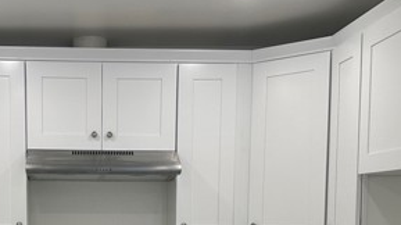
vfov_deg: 19.5
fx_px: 616
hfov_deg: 35.3
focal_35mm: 58
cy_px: 271
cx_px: 101
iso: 64
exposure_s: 1/138
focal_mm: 6.86
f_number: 1.78
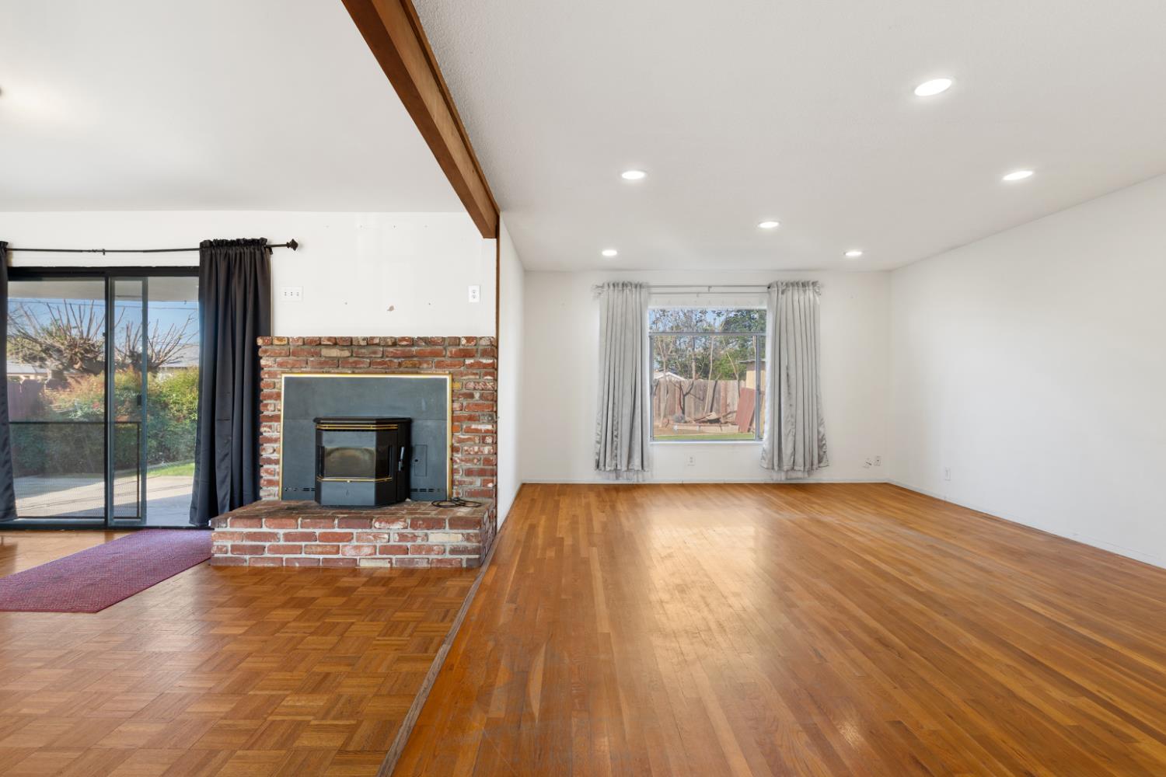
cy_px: 388
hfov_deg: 95.0
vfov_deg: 72.1
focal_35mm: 16
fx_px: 534
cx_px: 583
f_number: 6.3
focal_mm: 11
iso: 100
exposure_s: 1/6
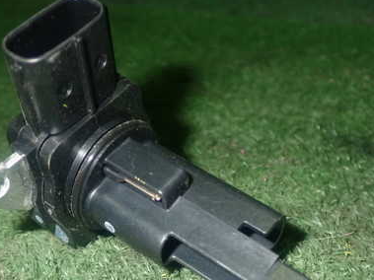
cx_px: 174
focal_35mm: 57
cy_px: 186
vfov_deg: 25.5
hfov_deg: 33.8
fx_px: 616
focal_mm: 6.37
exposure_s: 1/40
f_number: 7.1
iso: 400
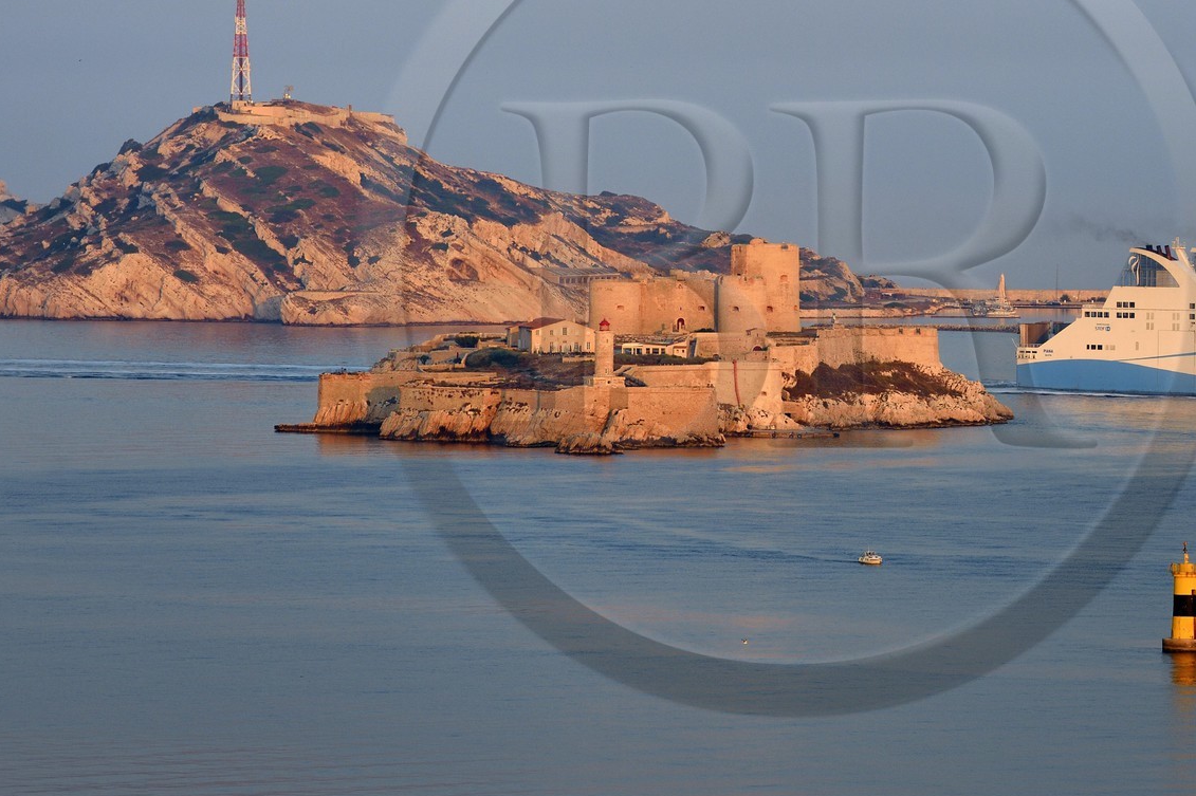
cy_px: 276
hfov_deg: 7.3
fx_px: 9397
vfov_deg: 4.9
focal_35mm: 283
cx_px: 791
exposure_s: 1/320
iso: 250
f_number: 8
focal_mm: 200
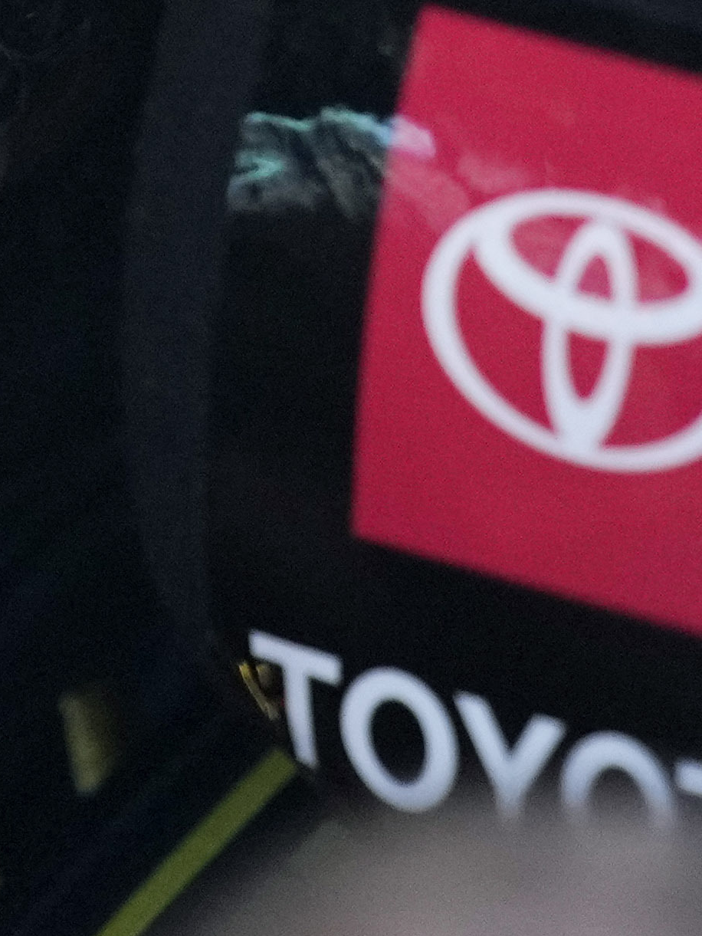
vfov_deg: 1.5
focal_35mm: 1340
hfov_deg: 1.1
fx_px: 36227
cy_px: -392
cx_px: -359
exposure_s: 1/1250
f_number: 2.8
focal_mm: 197
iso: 1600
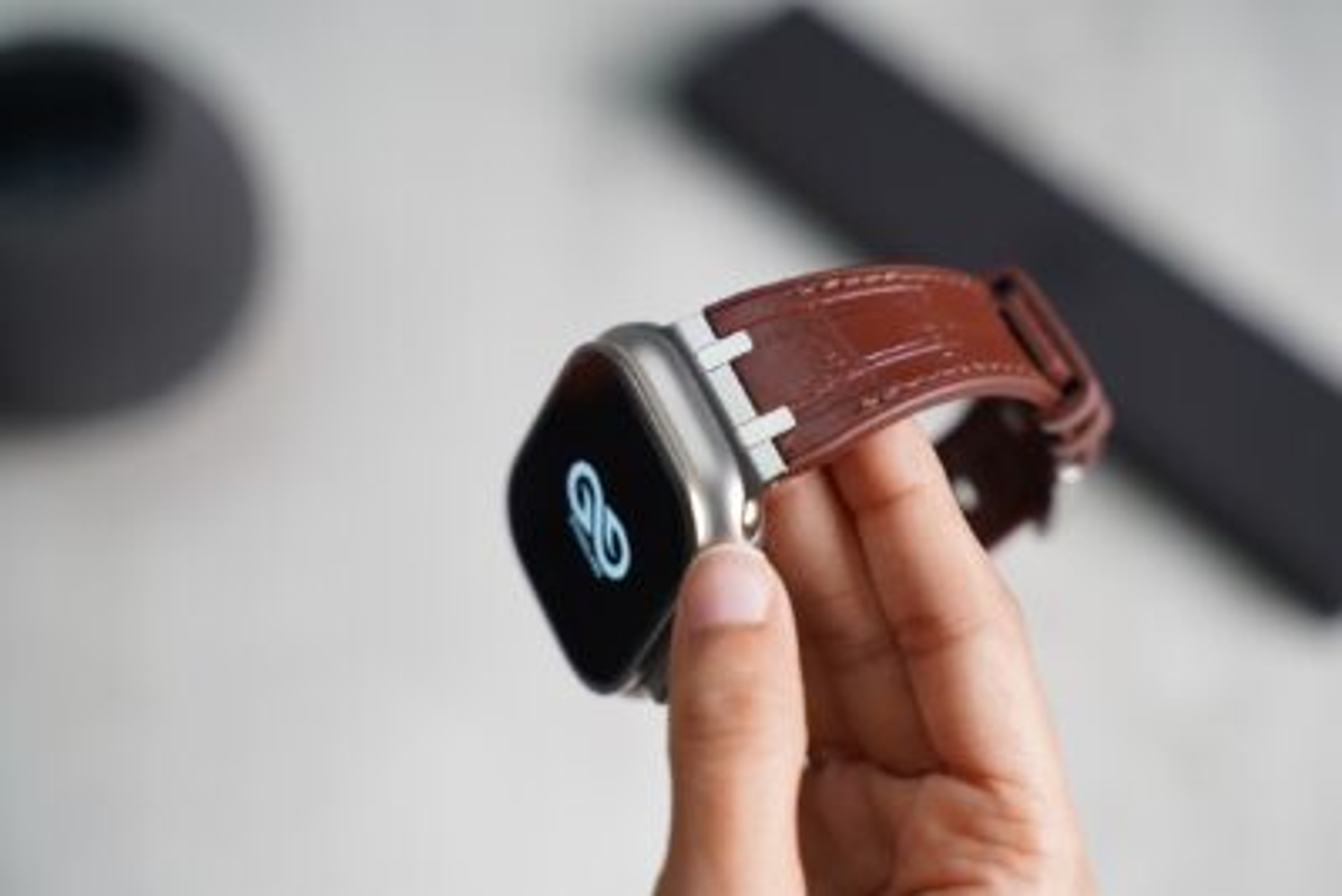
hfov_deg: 27.0
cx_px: 671
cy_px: 448
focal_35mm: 75
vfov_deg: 18.2
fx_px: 2797
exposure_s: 1/80
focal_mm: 75
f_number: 4
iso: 1000
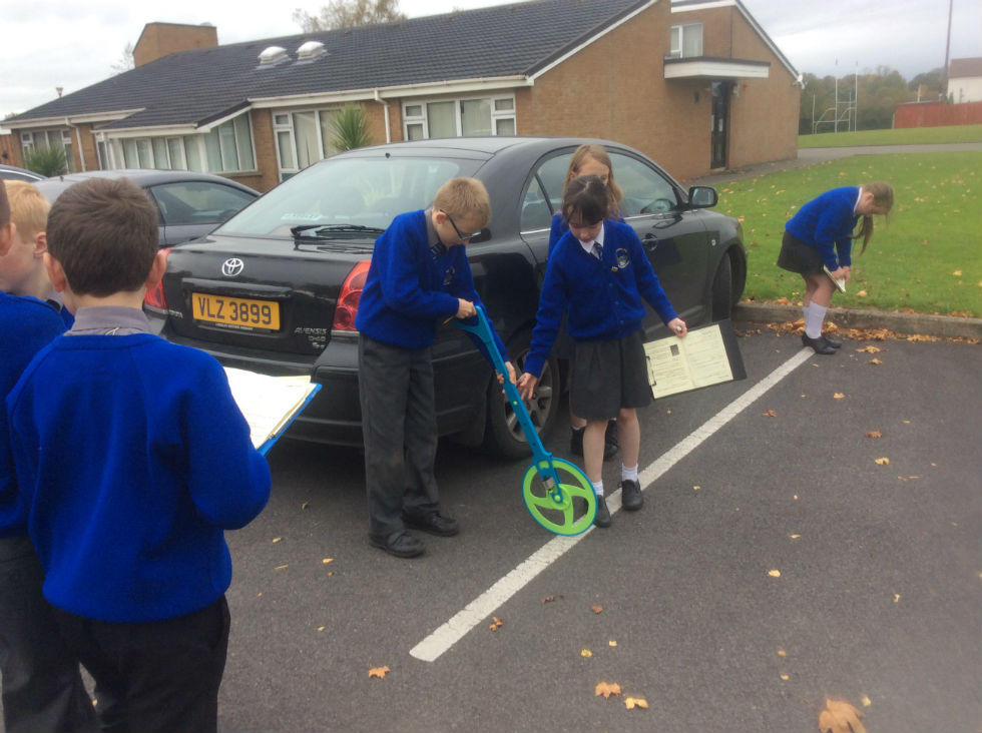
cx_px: 491
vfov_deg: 44.1
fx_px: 906
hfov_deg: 56.9
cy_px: 366
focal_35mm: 32
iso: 32
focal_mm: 3.3
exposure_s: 1/173
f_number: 2.4
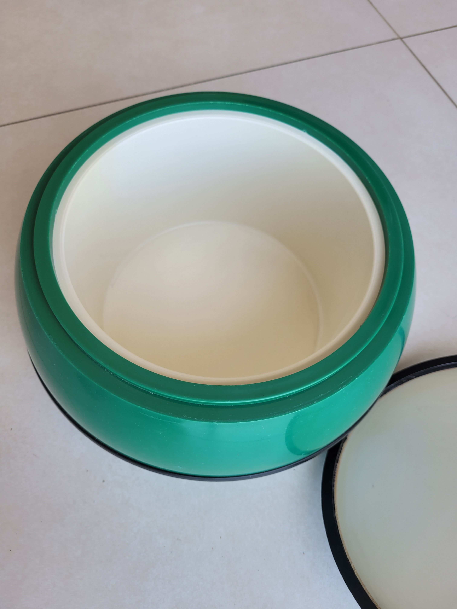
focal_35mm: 26
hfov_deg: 53.1
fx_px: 458
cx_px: 228
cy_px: 304
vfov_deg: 67.3
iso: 50
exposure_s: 1/100
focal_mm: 5.4
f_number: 1.8
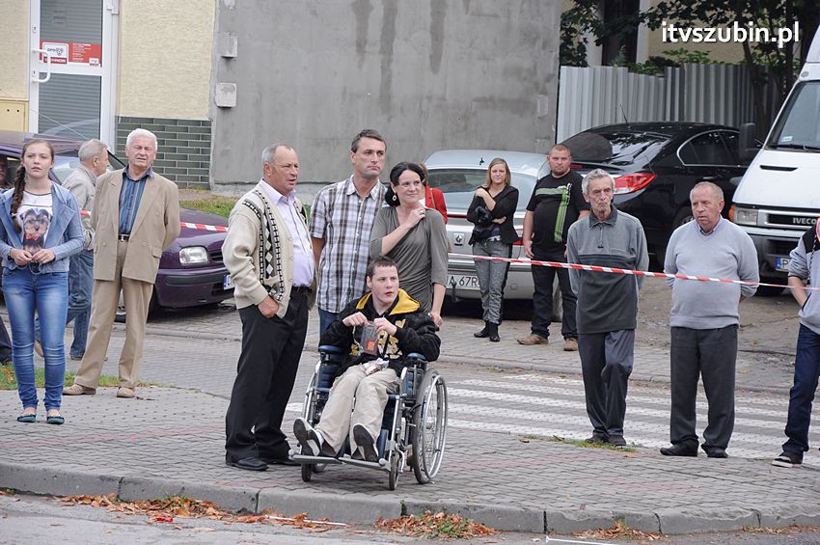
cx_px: 410
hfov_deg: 13.1
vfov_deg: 8.7
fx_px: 3584
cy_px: 272
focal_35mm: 158
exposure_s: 1/125
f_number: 8
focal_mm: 105
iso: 500
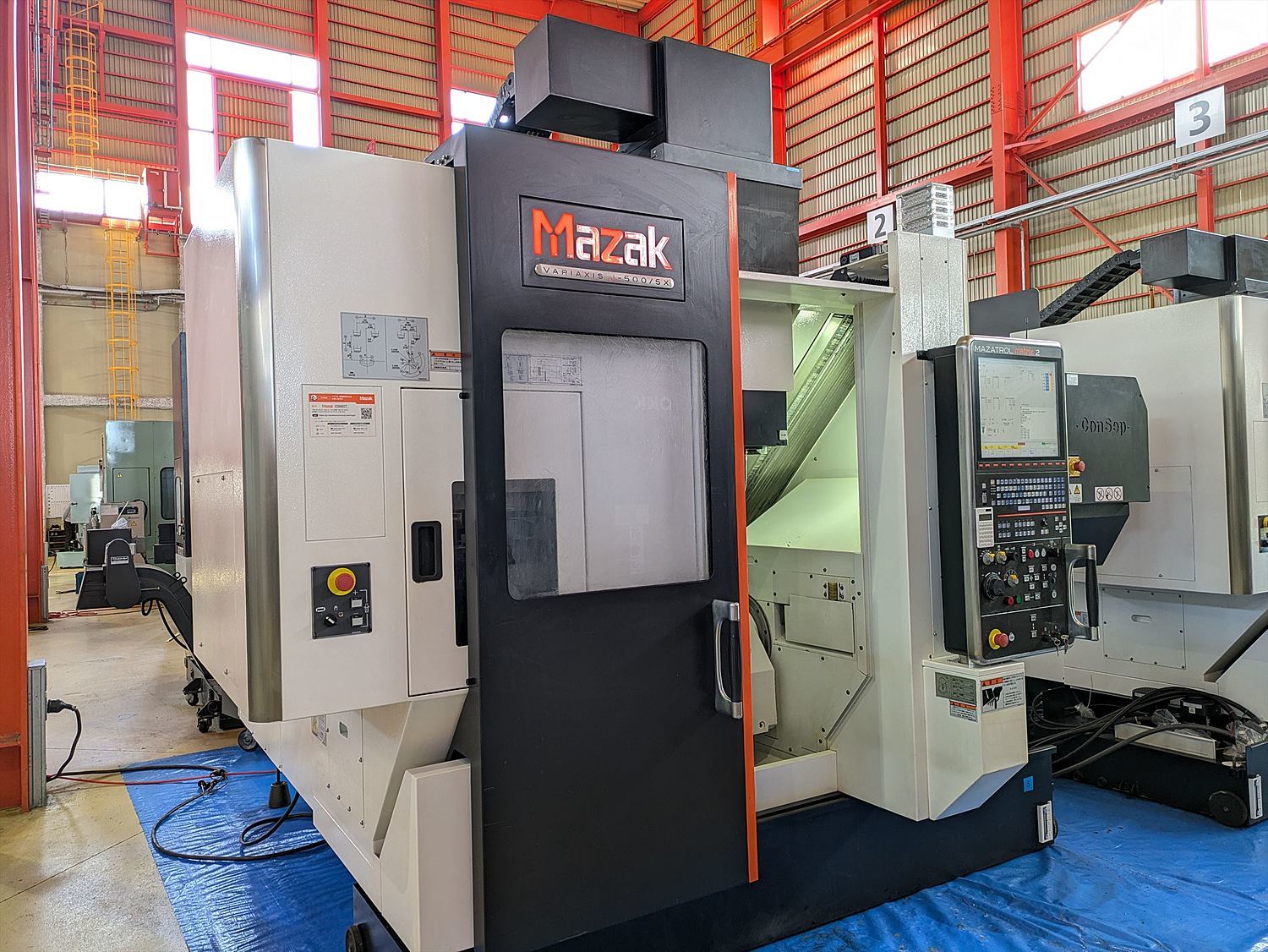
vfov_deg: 54.9
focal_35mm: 25
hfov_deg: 69.4
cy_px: 476
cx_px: 634
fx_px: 916
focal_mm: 5.43
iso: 130
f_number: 1.89
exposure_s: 1/50
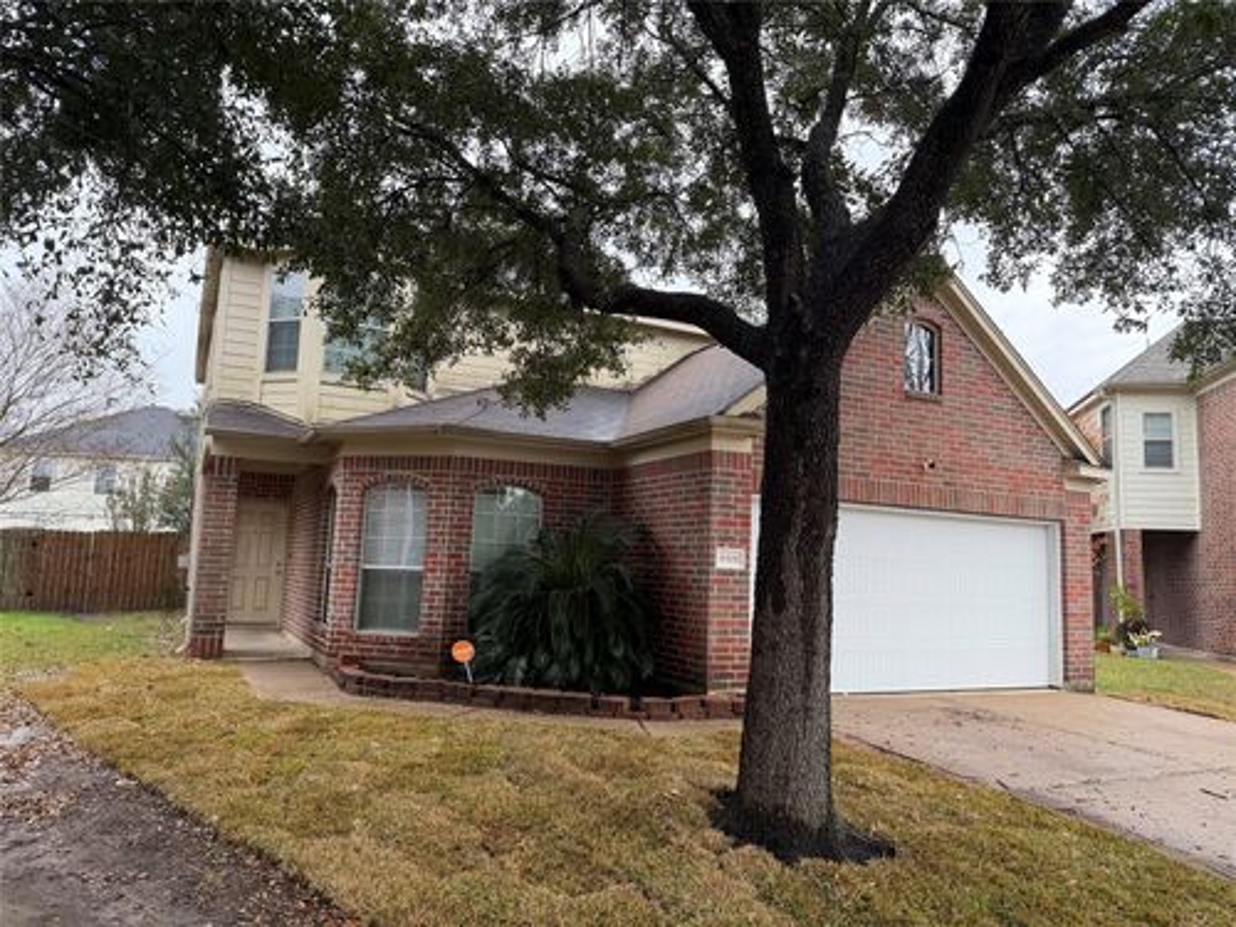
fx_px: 857
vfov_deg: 56.8
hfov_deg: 71.6
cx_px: 618
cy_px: 464
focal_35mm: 24
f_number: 1.78
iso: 100
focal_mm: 6.76
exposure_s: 1/494
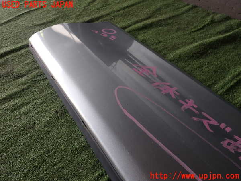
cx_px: 120
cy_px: 90
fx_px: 209
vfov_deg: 46.8
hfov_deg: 60.0
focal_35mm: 30
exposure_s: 1/60
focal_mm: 5.4
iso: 100
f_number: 3.2
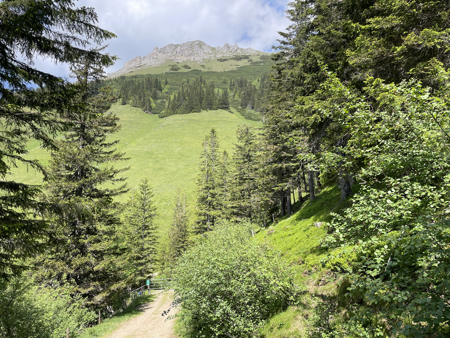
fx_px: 338
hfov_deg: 67.3
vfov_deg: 53.1
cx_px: 225
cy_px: 169
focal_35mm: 26
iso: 32
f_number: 1.6
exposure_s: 1/1511
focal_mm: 4.2
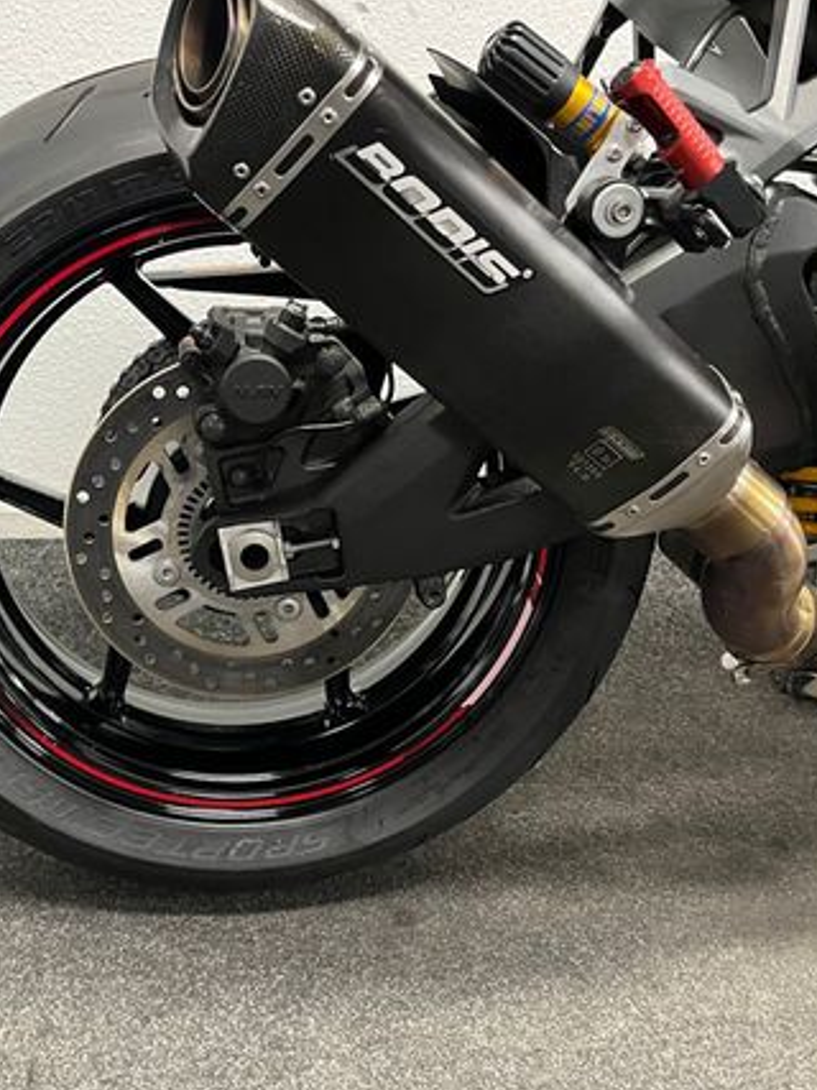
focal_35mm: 39
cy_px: 508
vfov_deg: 47.8
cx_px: 281
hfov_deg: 36.5
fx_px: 1228
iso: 500
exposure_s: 1/50
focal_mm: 5.1
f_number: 1.6
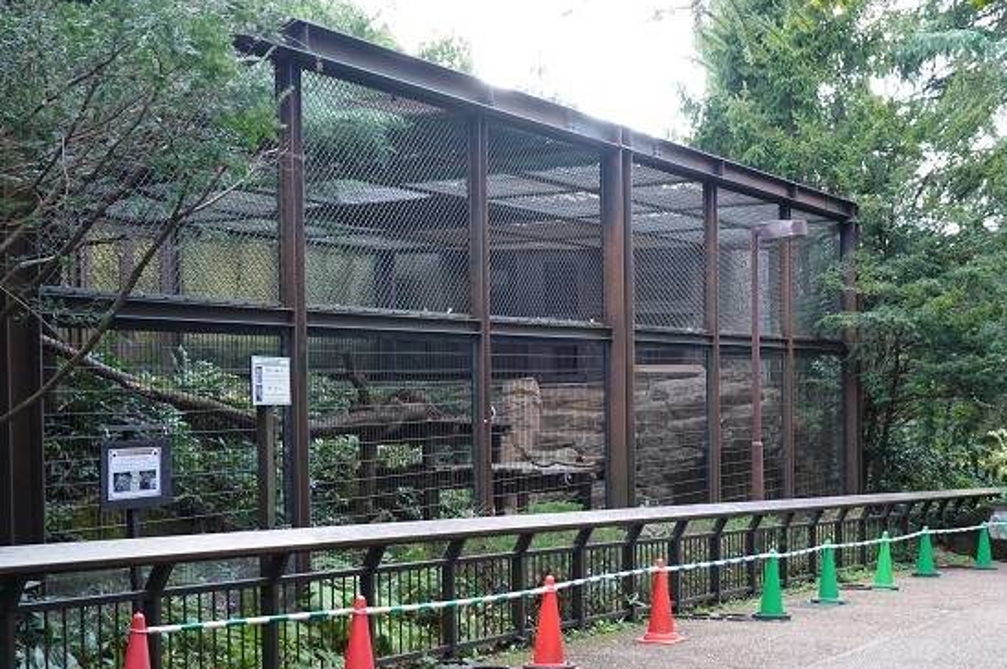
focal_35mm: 51
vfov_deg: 26.4
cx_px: 627
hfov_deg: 38.7
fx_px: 1425
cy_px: 418
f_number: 4
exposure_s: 1/40
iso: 500
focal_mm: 15
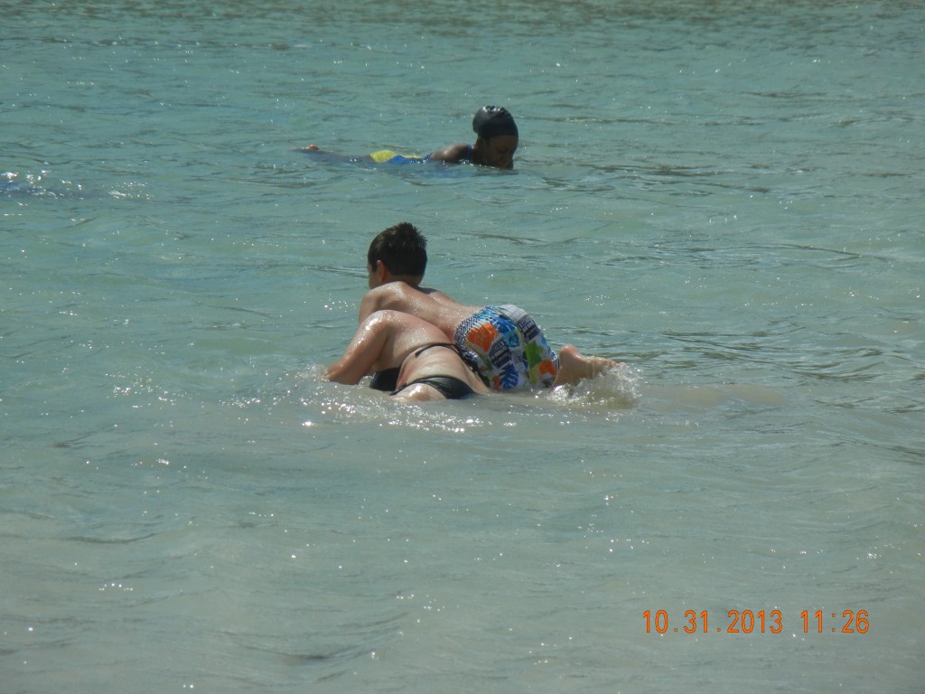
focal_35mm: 300
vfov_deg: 5.0
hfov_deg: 6.6
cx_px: 462
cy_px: 347
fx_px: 8017
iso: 160
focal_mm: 54
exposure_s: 1/341
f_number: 11.2
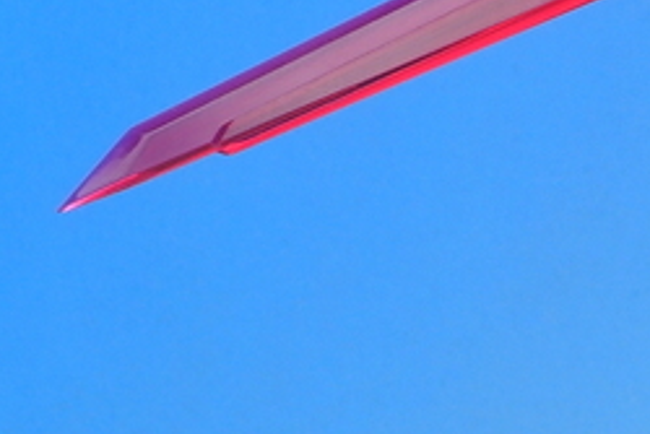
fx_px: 5763
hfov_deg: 6.3
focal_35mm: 319
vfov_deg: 4.3
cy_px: 195
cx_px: 1258
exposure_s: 1/4
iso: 80
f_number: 6.5
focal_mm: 16
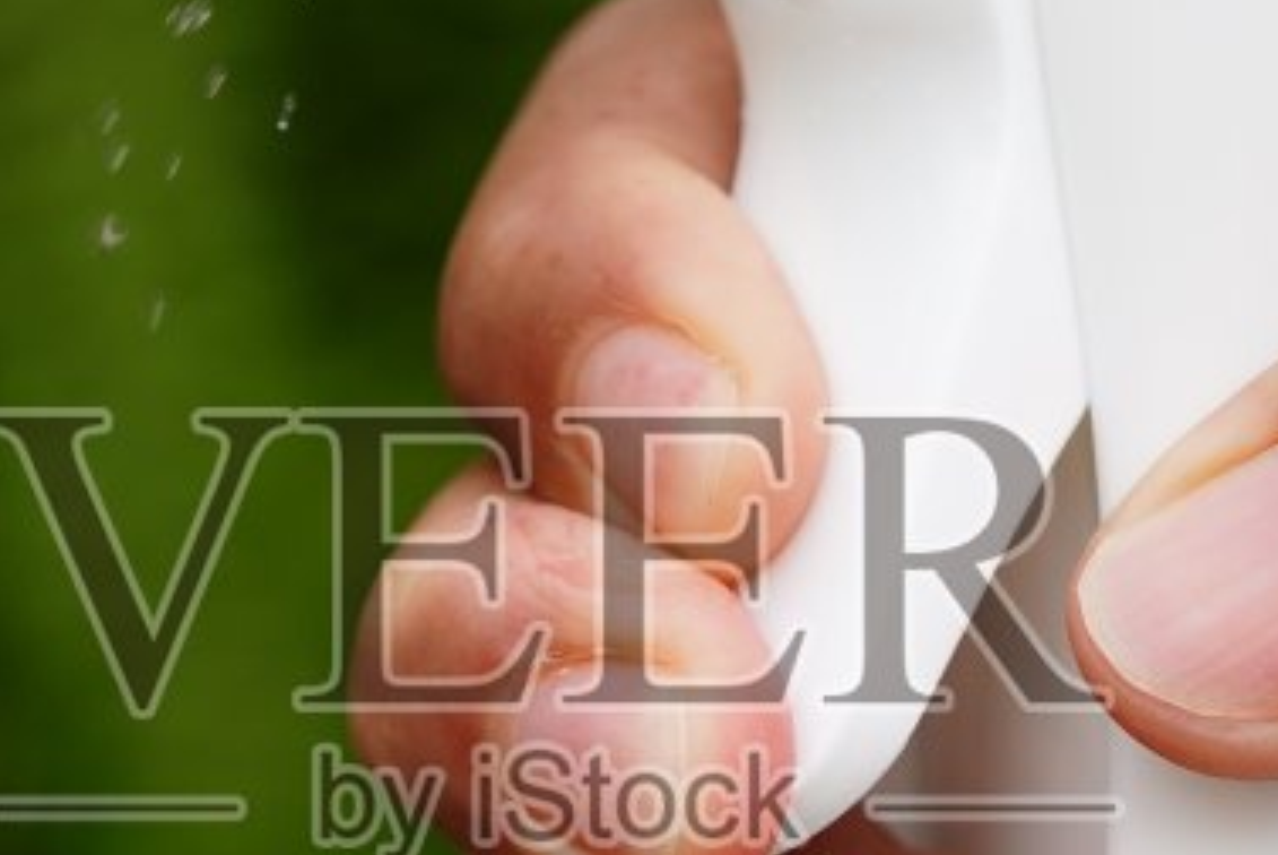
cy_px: 641
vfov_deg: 6.5
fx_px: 7532
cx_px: 554
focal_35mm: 212
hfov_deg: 9.7
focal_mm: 50
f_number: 3.5
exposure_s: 1/500
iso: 320
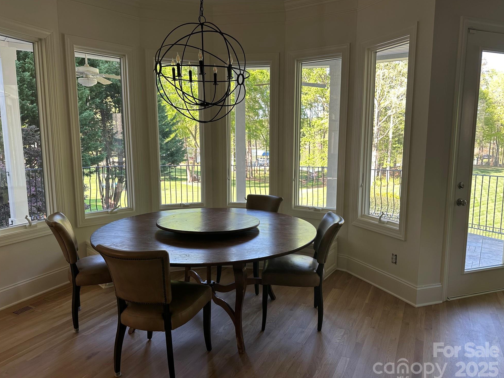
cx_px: 255
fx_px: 364
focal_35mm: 25
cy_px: 194
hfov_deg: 69.4
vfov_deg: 54.9
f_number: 1.78
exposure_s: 1/121
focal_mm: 6.86
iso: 64
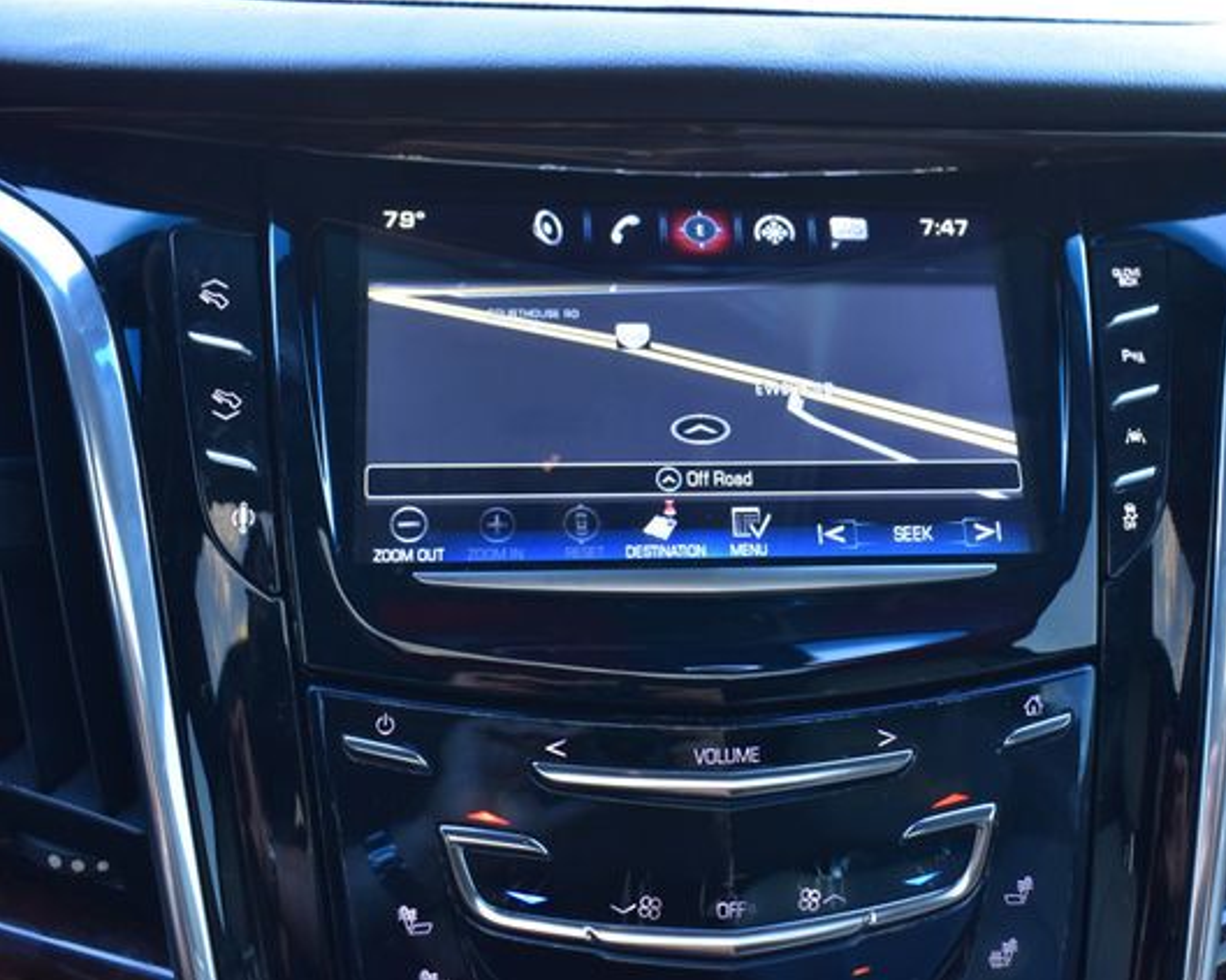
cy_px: 489
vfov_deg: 35.2
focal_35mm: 43
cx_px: 739
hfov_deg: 43.1
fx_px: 1544
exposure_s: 1/15
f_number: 6.3
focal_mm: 25
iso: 720
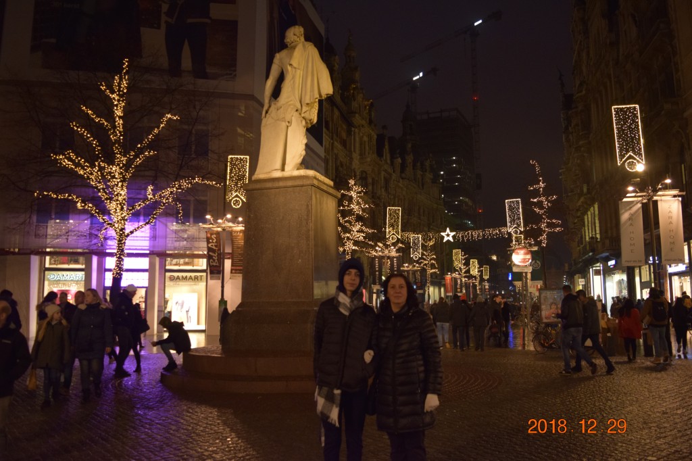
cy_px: 230
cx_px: 346
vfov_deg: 43.6
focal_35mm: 30
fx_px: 576
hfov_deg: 61.9
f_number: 3.8
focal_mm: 20
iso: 1250
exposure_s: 1/60
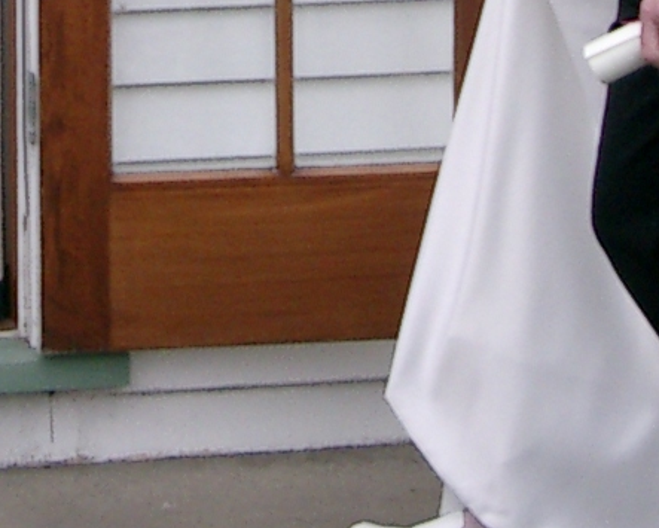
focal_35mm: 187
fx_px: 3650
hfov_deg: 10.3
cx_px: 217
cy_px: -399
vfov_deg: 8.0
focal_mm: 7.6
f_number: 2.6
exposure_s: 1/500
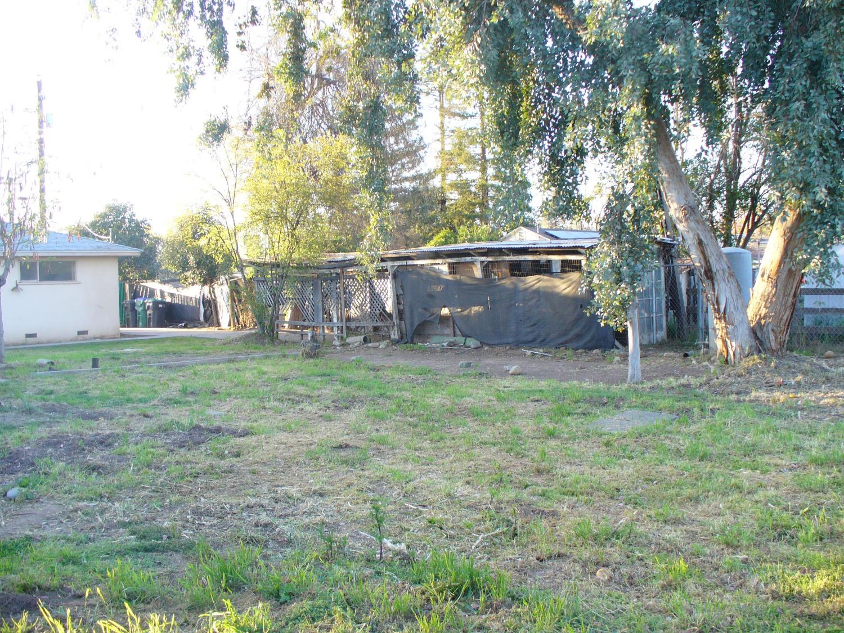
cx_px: 422
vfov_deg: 38.7
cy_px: 316
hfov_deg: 50.1
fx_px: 902
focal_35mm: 37
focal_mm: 6.1
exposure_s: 1/60
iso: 80
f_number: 2.8
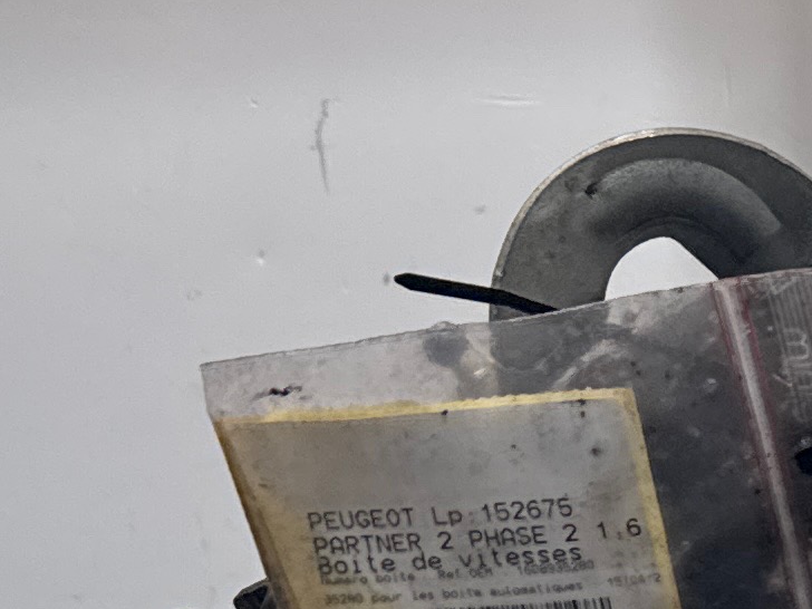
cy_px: 1289
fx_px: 3120
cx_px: 1526
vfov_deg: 10.2
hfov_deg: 13.2
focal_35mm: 133
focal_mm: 6.76
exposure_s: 1/100
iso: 64
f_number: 1.78
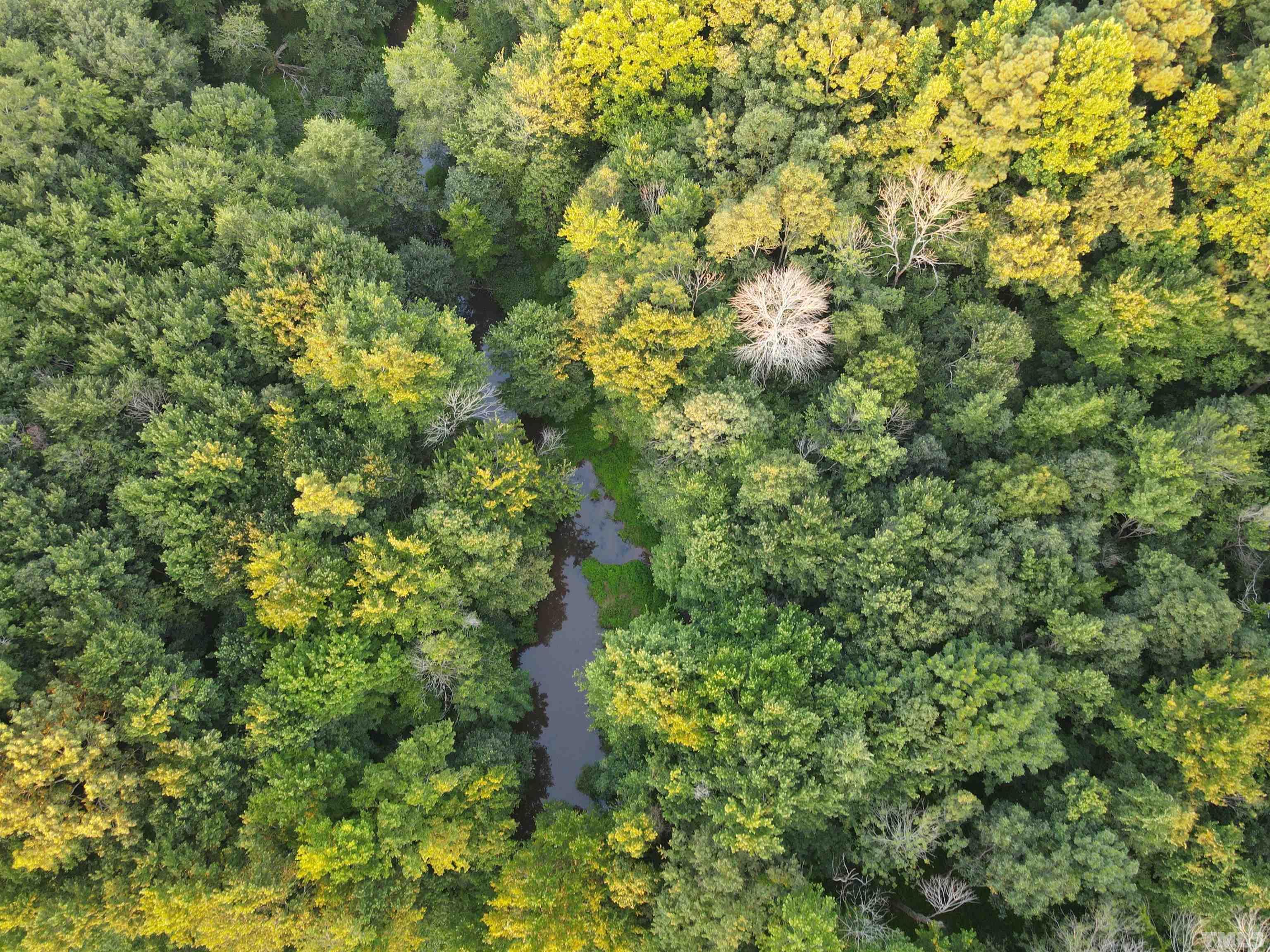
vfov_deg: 56.8
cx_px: 635
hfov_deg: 71.6
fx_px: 881
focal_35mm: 24
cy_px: 476
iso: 220
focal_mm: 4.5
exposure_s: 1/15
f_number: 2.8
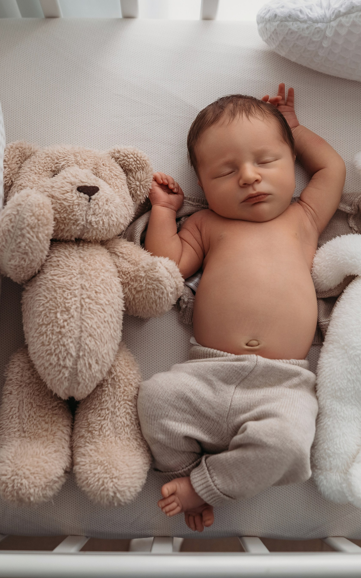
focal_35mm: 54
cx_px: 192
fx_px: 850
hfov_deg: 24.0
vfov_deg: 37.5
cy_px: 290
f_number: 3.2
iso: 500
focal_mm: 35
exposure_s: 1/160
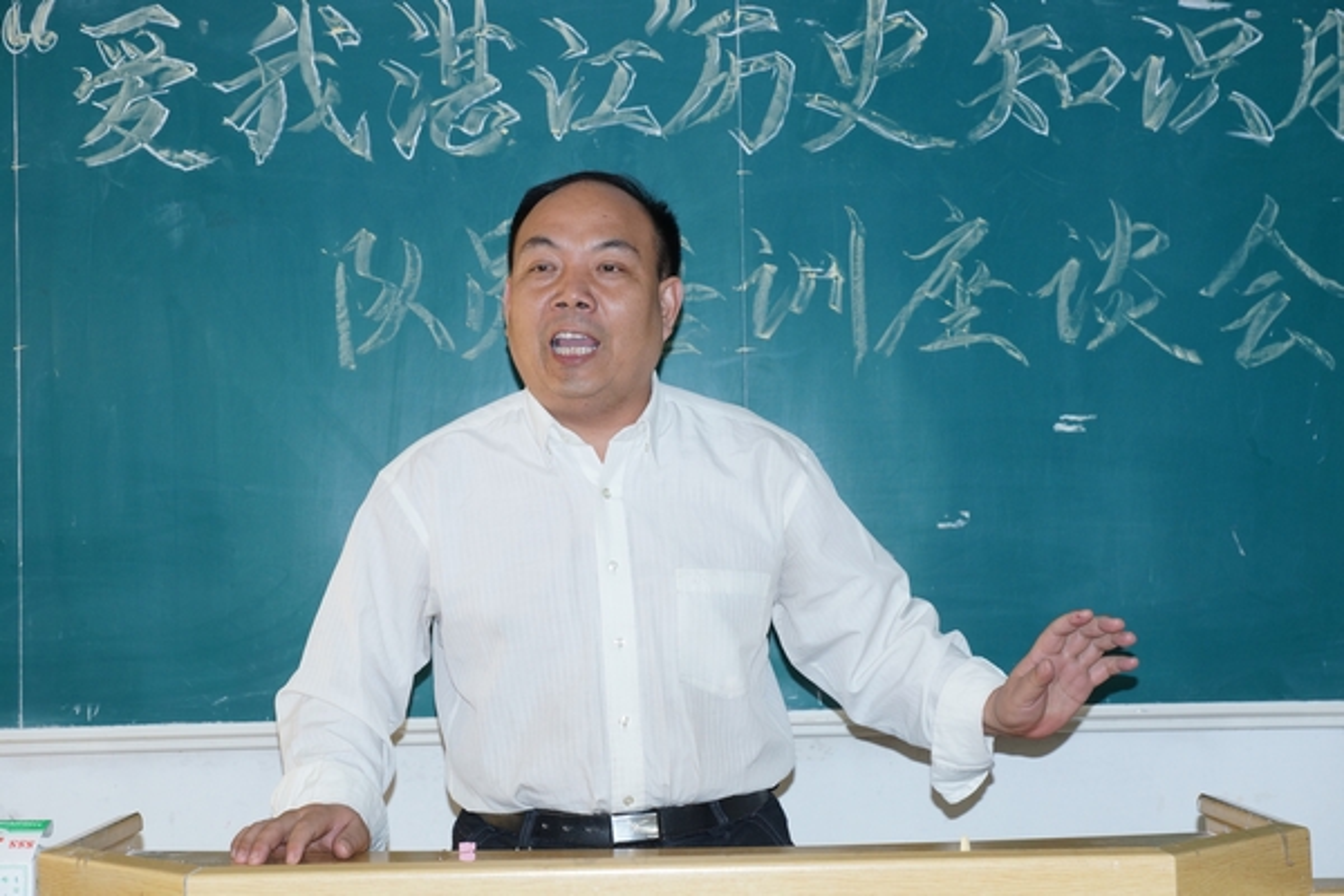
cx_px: 672
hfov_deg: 27.0
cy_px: 448
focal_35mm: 75
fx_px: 2800
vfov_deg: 18.2
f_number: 5.6
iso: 400
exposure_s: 1/60
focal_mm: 50
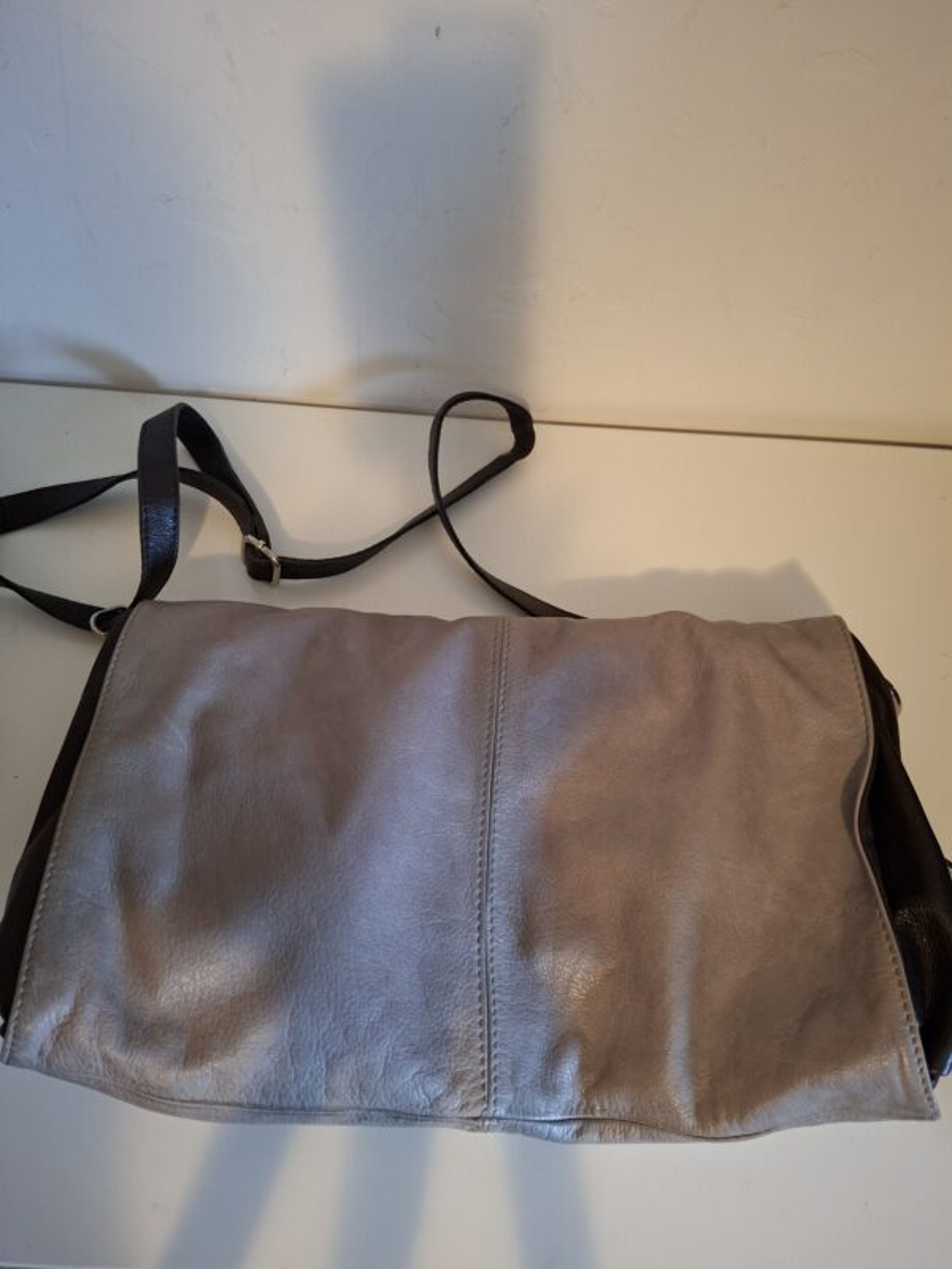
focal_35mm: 23
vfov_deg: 73.9
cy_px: 634
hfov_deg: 58.9
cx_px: 476
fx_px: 843
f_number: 1.8
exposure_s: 1/24
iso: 800
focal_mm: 5.54
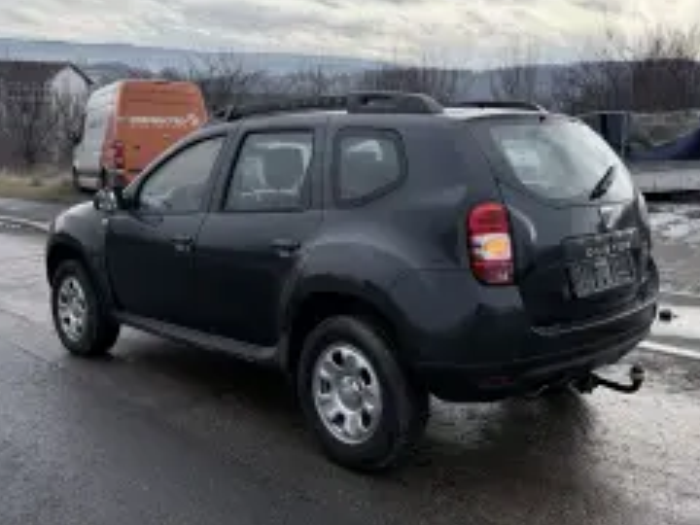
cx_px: 385
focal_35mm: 36
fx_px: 728
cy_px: 230
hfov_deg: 51.3
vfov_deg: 39.6
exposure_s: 1/4673
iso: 100
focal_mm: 6.76
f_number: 1.78
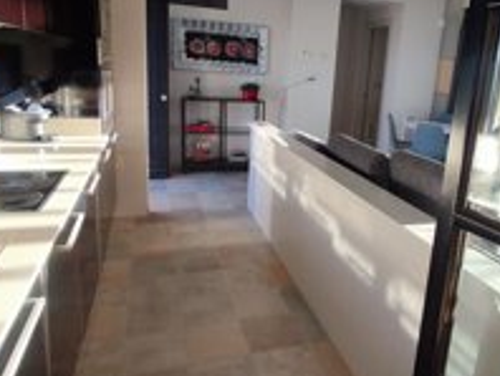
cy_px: 169
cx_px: 297
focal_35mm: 29
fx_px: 419
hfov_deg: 61.1
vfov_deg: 48.2
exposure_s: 1/100
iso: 66
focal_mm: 1.65
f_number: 2.2
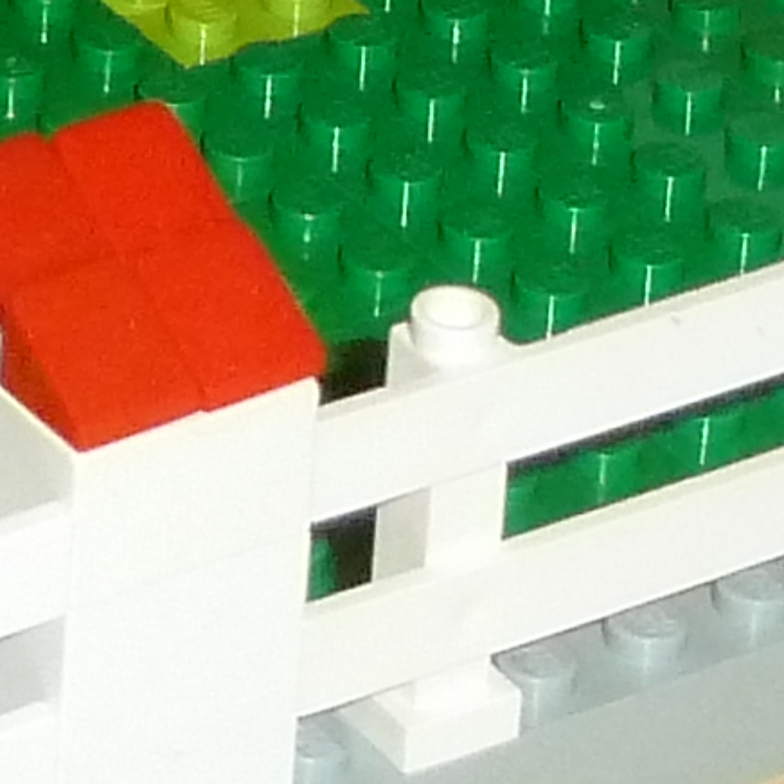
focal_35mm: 243
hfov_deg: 7.1
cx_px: -383
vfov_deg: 7.0
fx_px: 6227
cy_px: -764
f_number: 3.4
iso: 250
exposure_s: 1/25
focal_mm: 5
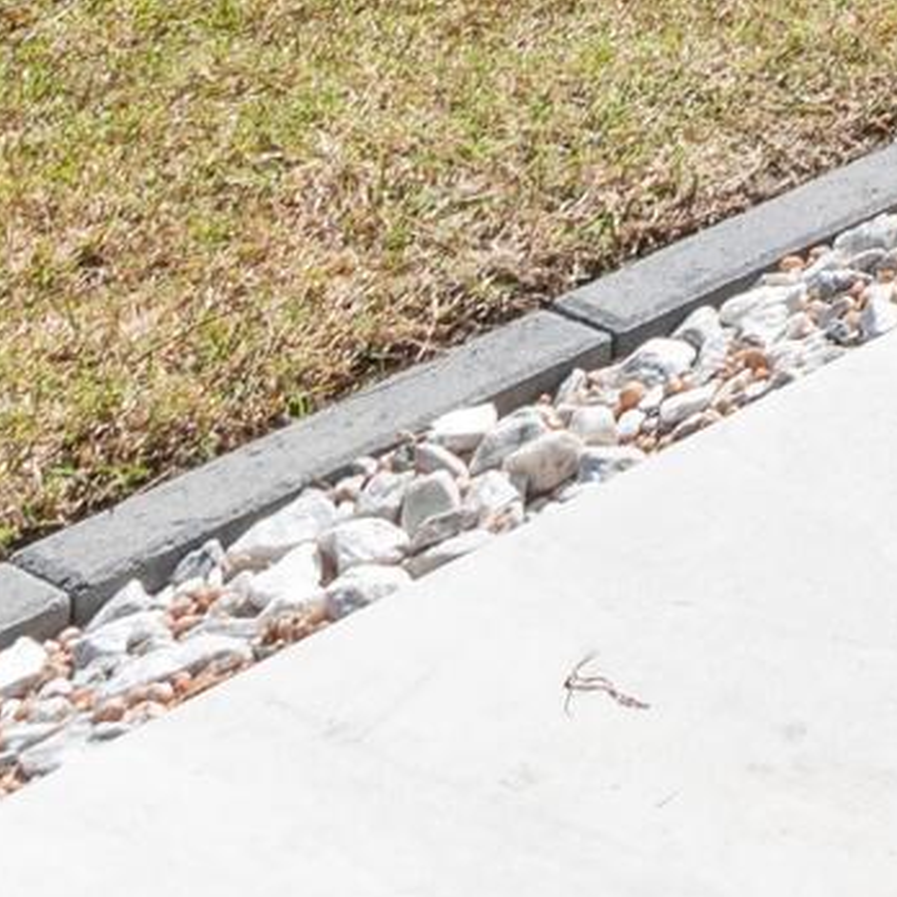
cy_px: -1485
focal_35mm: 110
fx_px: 3225
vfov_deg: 11.7
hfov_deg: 11.5
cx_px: 2446
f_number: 6.3
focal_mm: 10
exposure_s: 1/160
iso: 100
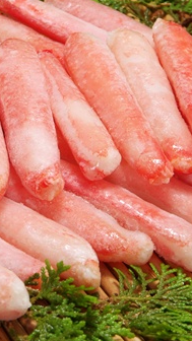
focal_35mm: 219
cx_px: -47
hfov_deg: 5.5
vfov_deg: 9.8
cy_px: 146
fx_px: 1982
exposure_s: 1/60
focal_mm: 78
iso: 200
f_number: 16
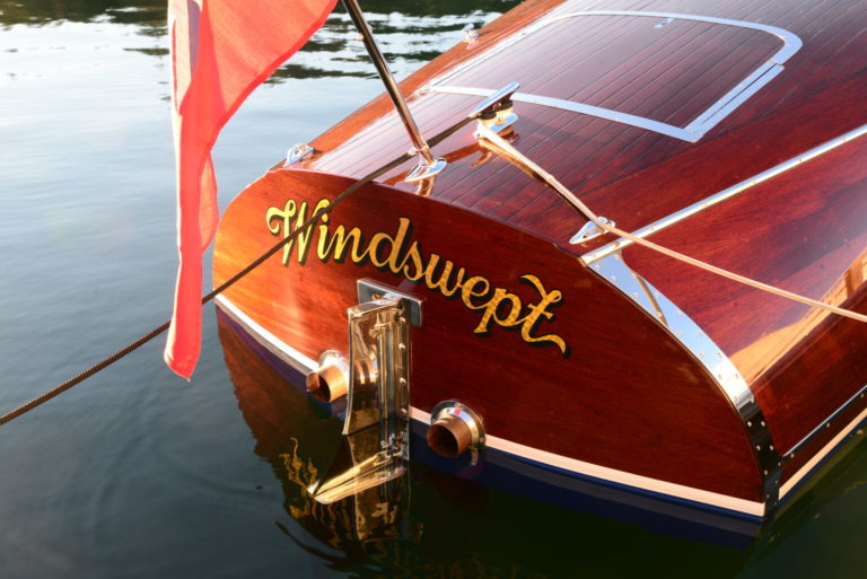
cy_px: 290
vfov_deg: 33.4
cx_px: 434
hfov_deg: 48.4
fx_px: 964
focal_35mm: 40
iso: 400
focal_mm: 40
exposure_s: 1/60
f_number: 9
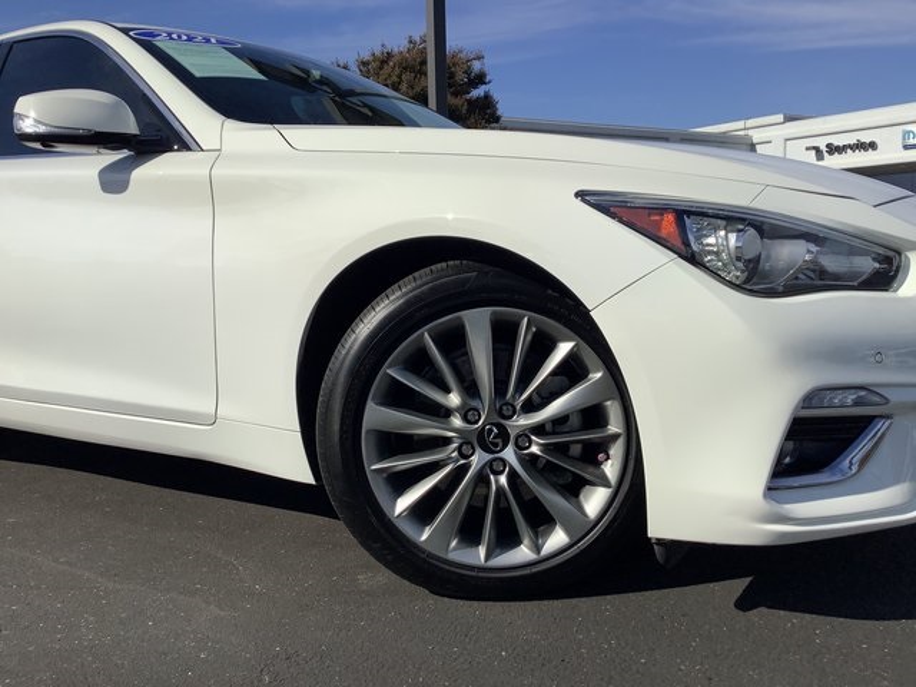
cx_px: 458
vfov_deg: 45.4
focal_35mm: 31
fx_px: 820
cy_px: 344
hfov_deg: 58.4
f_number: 2.4
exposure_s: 1/3546
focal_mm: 3.3
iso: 25
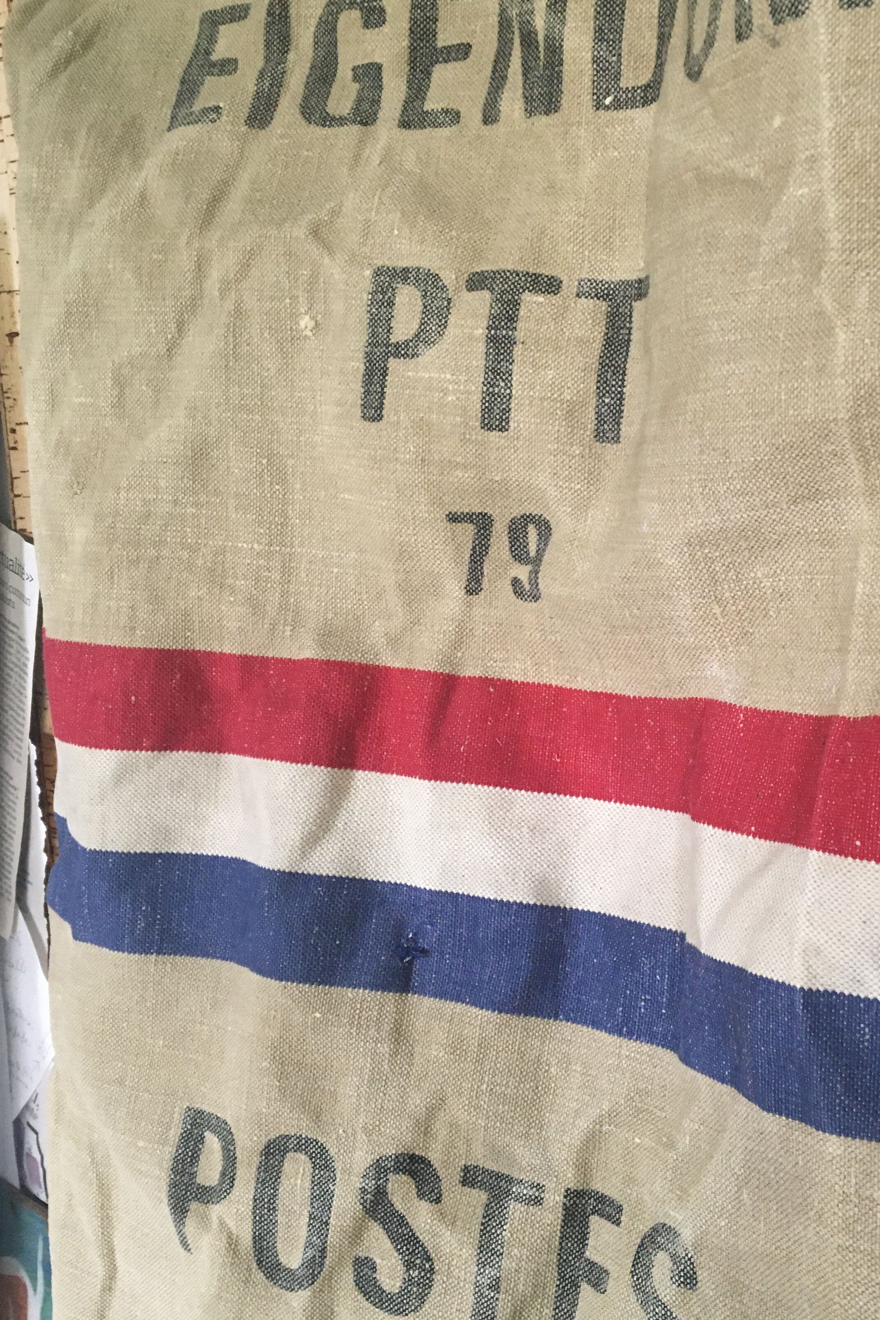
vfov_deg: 50.7
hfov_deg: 34.6
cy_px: 666
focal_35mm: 38
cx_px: 613
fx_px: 1393
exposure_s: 1/33
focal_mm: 4.15
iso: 160
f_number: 2.2
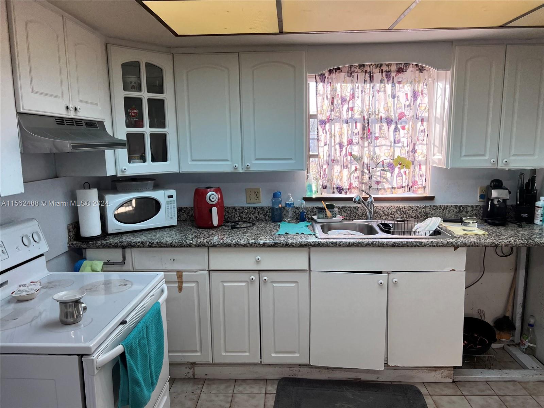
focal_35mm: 26
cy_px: 204
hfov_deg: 67.3
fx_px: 409
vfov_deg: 53.1
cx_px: 272
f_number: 1.5
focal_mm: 5.7
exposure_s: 1/139
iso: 64
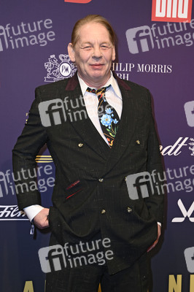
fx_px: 502
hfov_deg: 21.9
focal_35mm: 62
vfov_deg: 32.4
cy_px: 146
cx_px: 97
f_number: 6.3
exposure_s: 1/250
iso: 500
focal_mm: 62
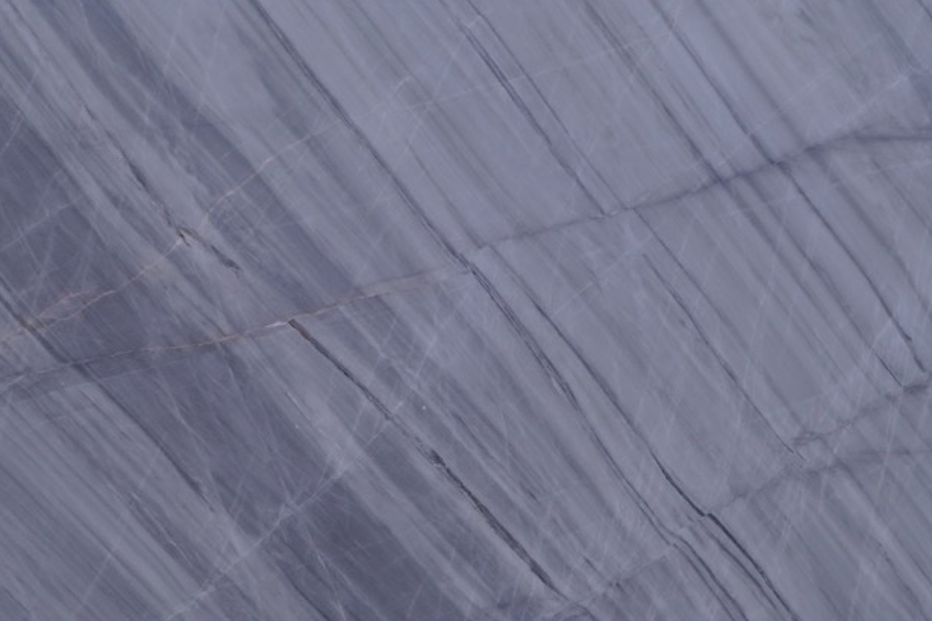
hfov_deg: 26.3
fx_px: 1993
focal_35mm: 77
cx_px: 441
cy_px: 289
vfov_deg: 17.7
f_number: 4
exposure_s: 1/13
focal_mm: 37
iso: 100
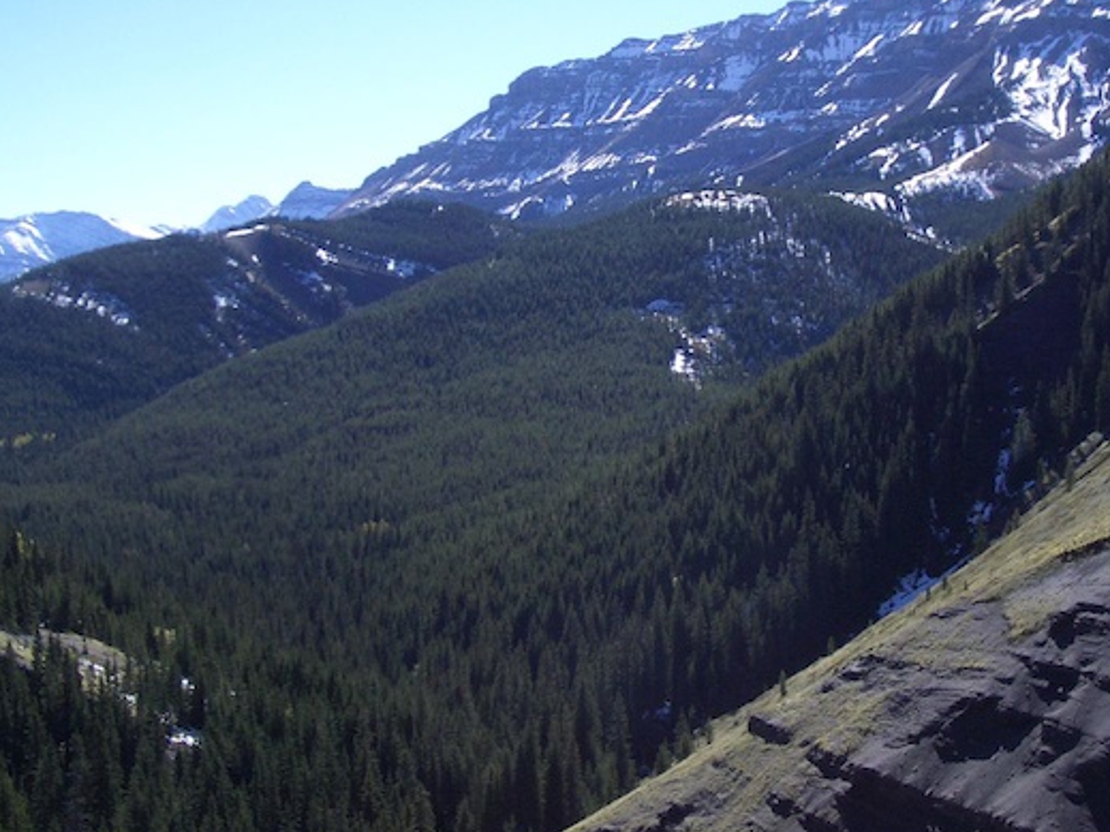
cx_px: 678
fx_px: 1731
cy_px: 267
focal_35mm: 54
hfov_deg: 35.4
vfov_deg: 26.8
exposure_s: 1/400
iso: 50
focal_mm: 5.8
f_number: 4.3
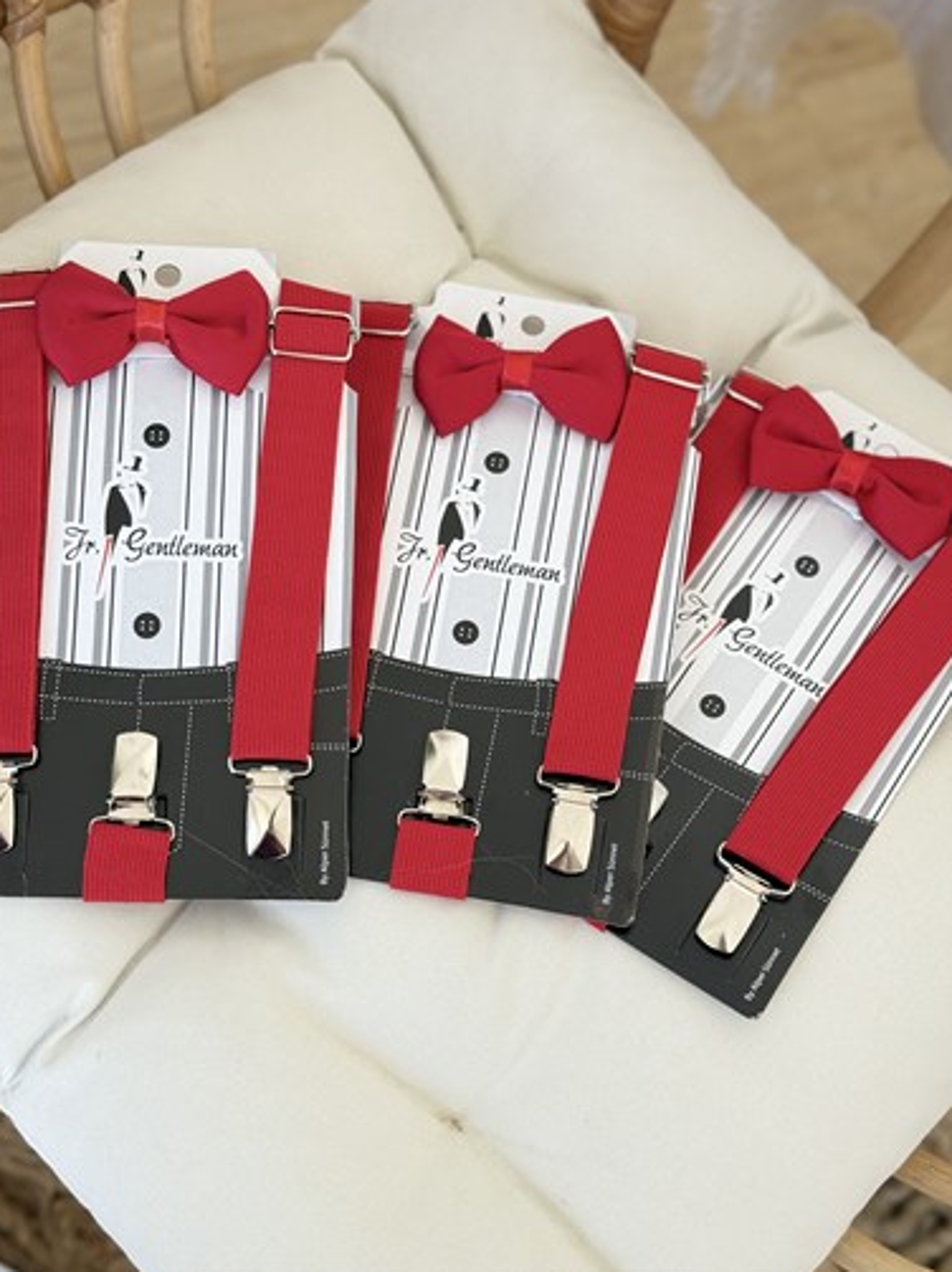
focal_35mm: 51
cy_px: 604
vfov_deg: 37.5
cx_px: 468
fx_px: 1872
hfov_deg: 28.5
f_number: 1.78
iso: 100
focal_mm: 6.76
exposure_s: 1/120
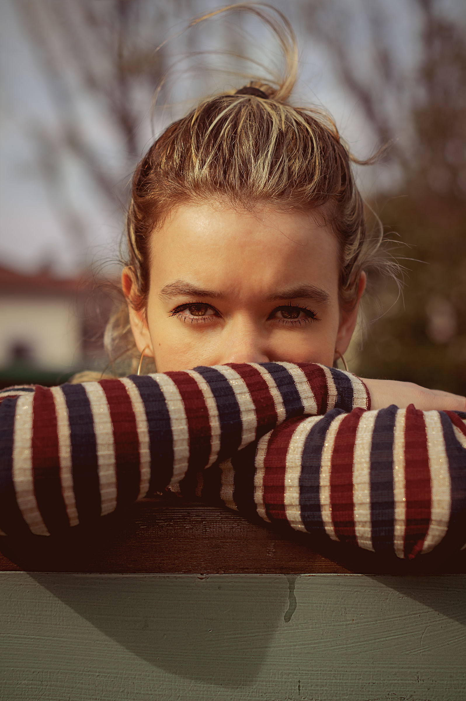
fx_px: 1459
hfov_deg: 18.2
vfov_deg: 27.0
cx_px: 233
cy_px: 350
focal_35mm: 75
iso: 100
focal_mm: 50
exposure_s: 1/800
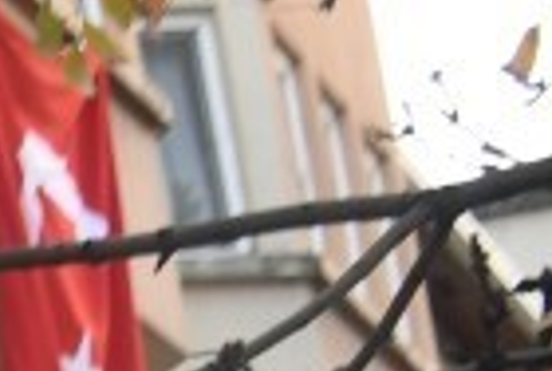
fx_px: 3027
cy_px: 1344
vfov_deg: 6.1
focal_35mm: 197
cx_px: -1396
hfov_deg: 8.0
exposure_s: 1/160
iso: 250
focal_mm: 18
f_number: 5.6
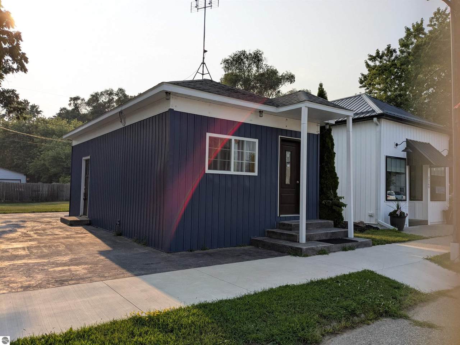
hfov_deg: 65.3
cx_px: 230
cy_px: 172
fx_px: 359
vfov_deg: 51.4
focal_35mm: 27
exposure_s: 1/2597
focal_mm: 4.38
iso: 40
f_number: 1.73
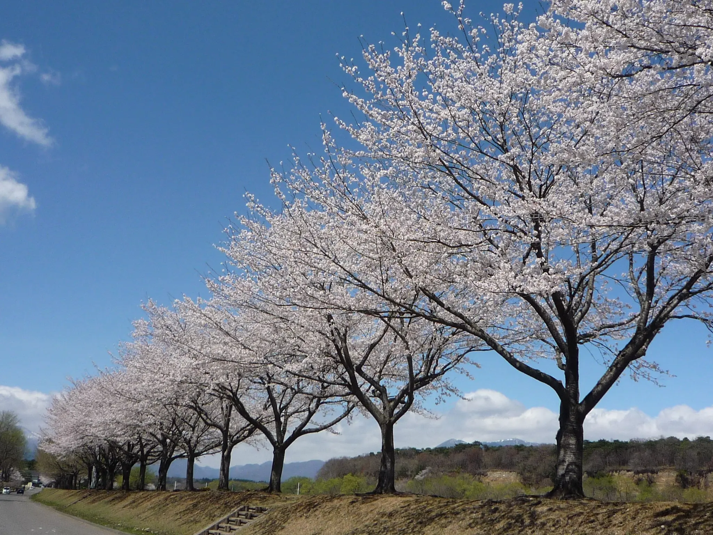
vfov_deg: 35.1
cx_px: 356
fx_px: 844
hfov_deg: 45.8
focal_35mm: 41
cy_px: 268
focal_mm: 4.4
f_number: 5
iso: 100
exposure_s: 1/800
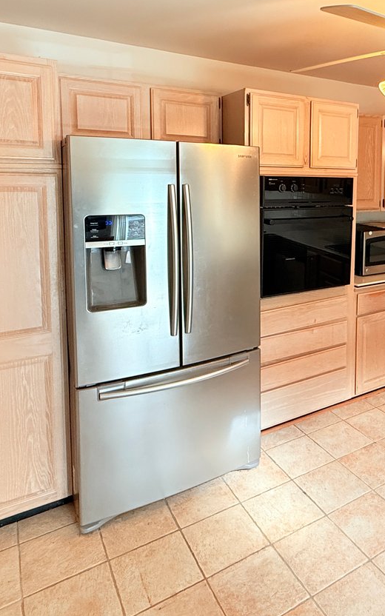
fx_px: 453
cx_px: 309
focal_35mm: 27
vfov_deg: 67.0
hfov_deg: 43.8
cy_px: 220
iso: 250
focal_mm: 2.22
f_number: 2.2
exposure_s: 1/120
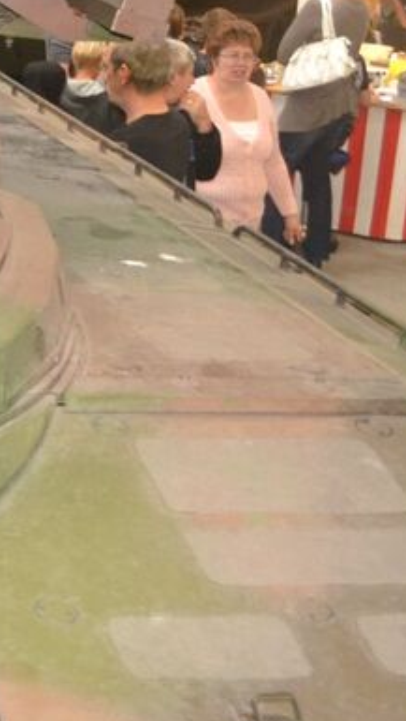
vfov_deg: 22.0
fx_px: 1796
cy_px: 44
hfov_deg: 11.0
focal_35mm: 94
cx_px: -556
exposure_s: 1/60
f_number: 3.5
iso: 1100
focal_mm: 18
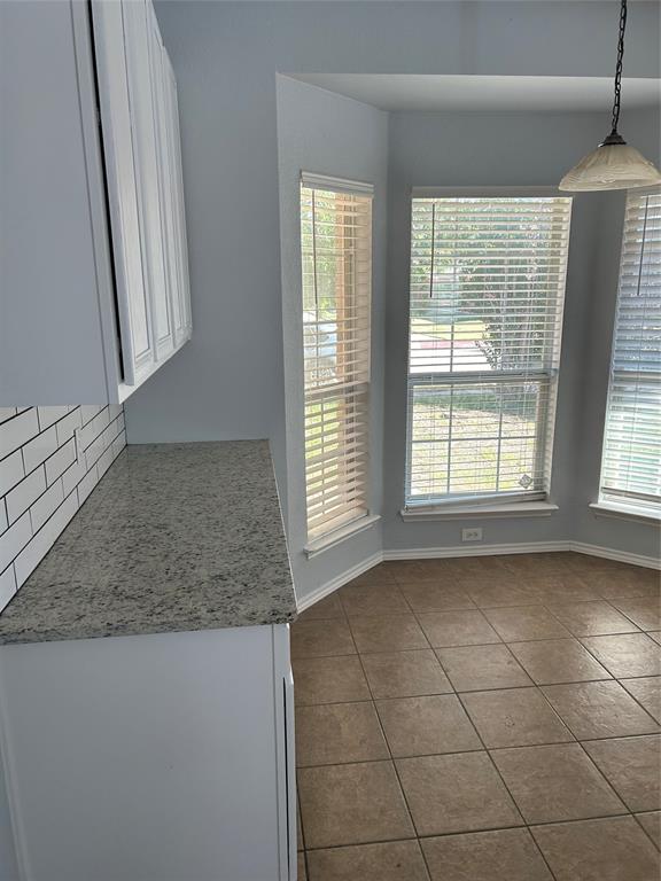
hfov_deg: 53.1
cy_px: 440
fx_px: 662
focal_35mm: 26
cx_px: 330
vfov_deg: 67.3
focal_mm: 5.7
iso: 40
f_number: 1.5
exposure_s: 1/126
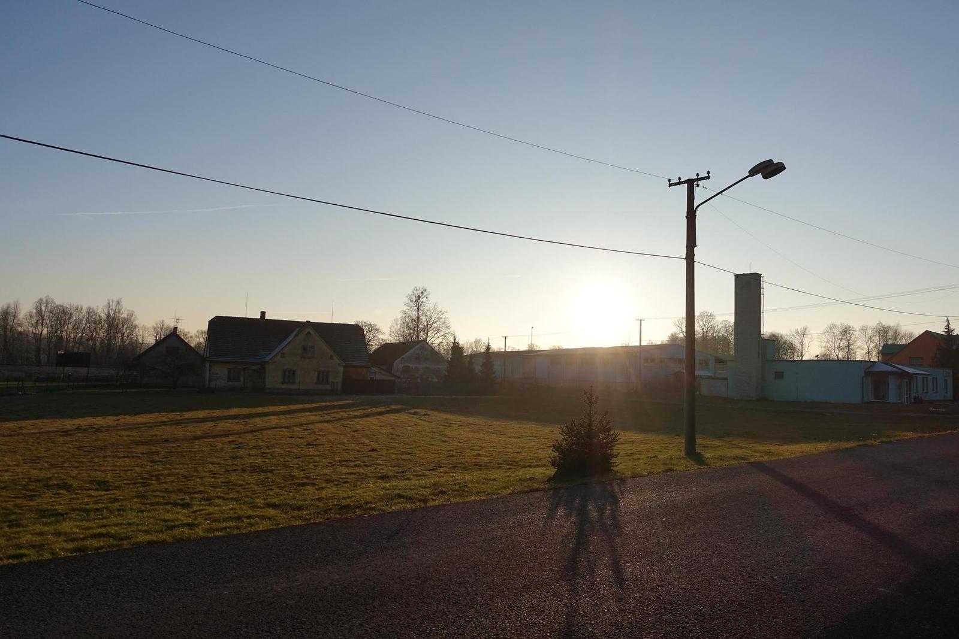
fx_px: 639
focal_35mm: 24
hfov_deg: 73.7
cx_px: 480
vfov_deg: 53.1
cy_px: 320
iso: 125
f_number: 4
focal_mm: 8.8
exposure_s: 1/160
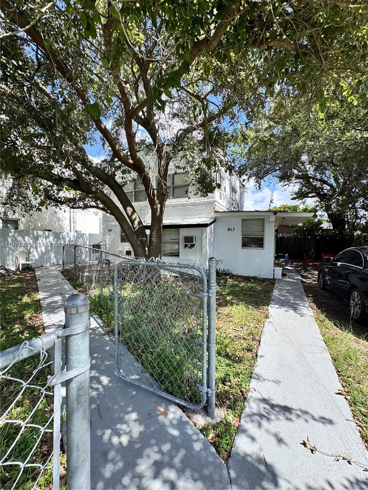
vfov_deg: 102.1
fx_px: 198
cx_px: 184
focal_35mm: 14
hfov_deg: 85.7
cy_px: 245
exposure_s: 1/587
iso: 40
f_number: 2.2
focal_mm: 2.22
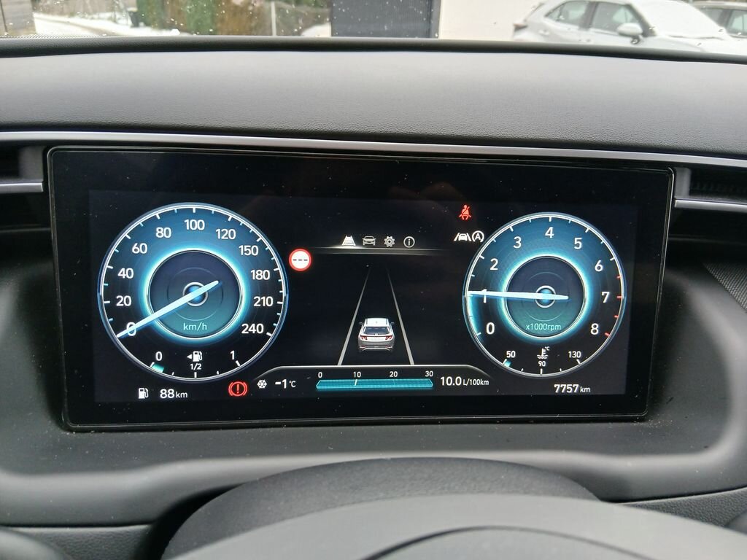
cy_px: 280
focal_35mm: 26
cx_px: 374
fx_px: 561
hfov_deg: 67.3
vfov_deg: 53.1
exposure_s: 1/50
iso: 200
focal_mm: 3.98
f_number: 1.8
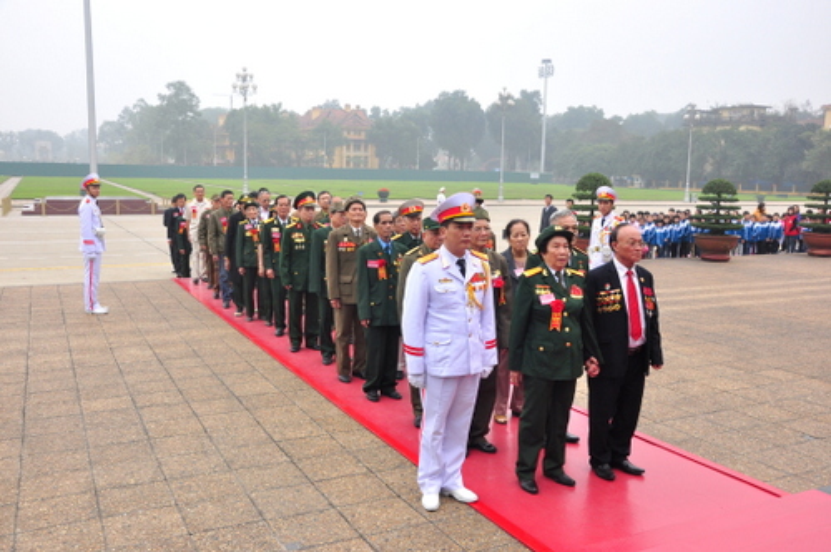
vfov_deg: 39.9
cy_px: 276
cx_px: 416
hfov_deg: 57.3
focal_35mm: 33
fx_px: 761
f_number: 6.3
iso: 400
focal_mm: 22
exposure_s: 1/125
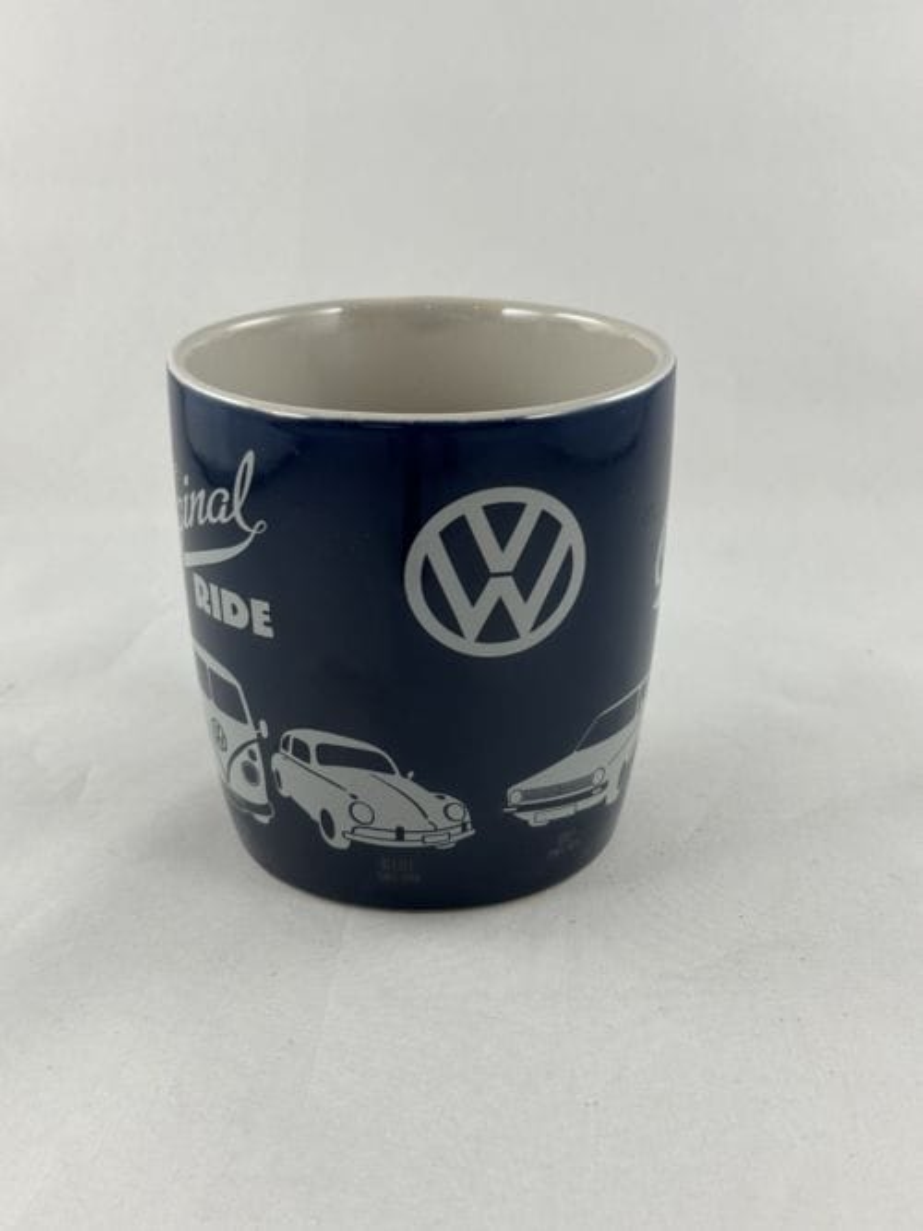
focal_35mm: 48
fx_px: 1707
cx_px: 462
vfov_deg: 39.7
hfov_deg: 30.3
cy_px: 616
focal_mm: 6.86
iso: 64
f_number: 1.78
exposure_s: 1/100
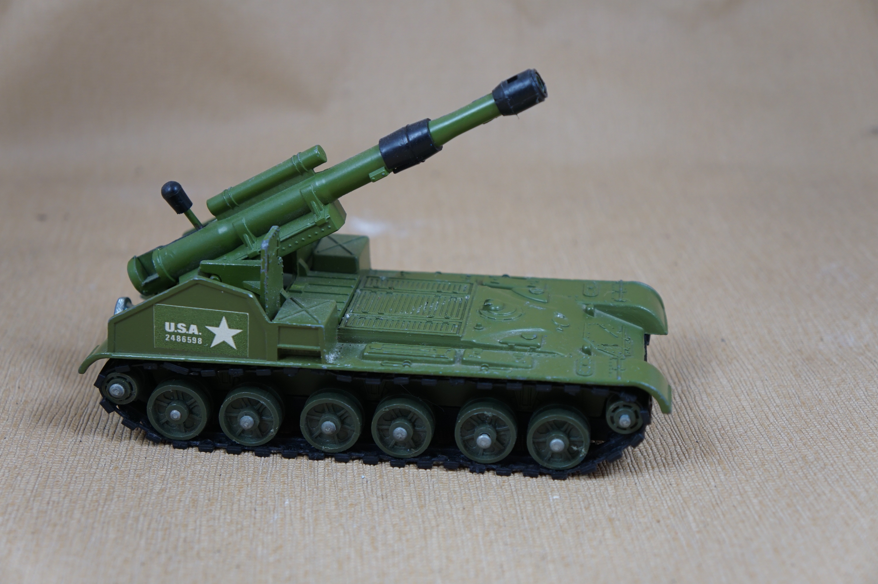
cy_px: 292
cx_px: 439
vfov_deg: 23.1
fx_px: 1425
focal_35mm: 58
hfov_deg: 34.2
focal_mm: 39
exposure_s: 1/60
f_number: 4.5
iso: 500
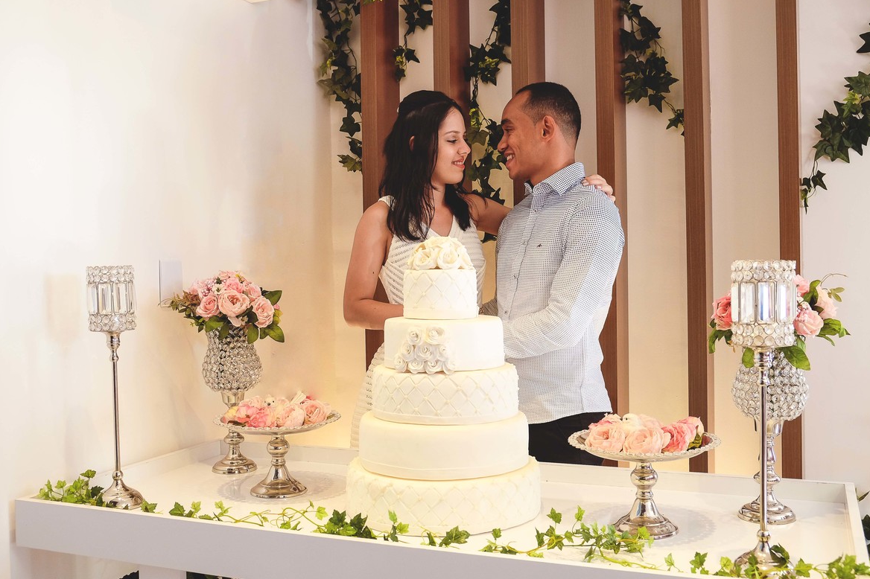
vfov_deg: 35.9
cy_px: 293
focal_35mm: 37
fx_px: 894
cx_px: 444
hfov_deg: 51.9
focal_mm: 24.3
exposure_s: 1/100
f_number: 4
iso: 800
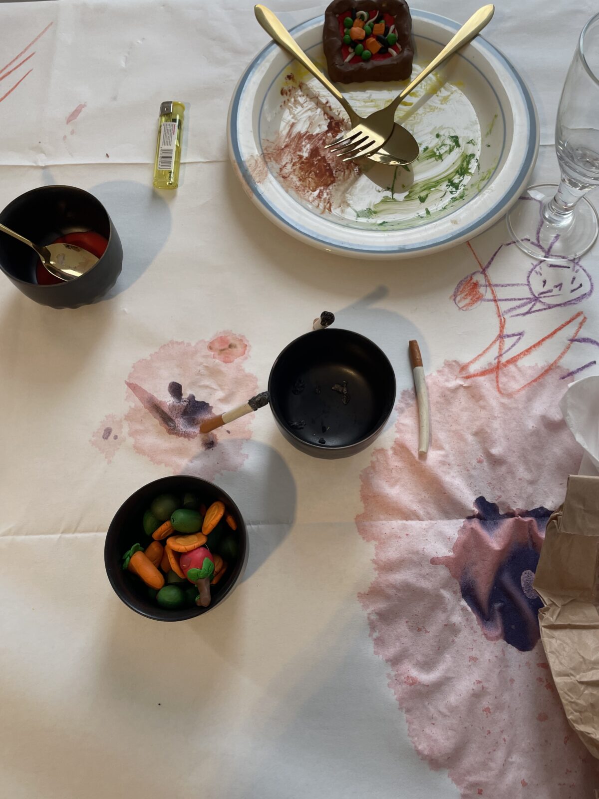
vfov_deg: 67.3
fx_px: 600
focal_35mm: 26
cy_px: 400
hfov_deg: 53.1
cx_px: 300
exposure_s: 1/383
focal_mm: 4.2
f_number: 1.6
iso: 32
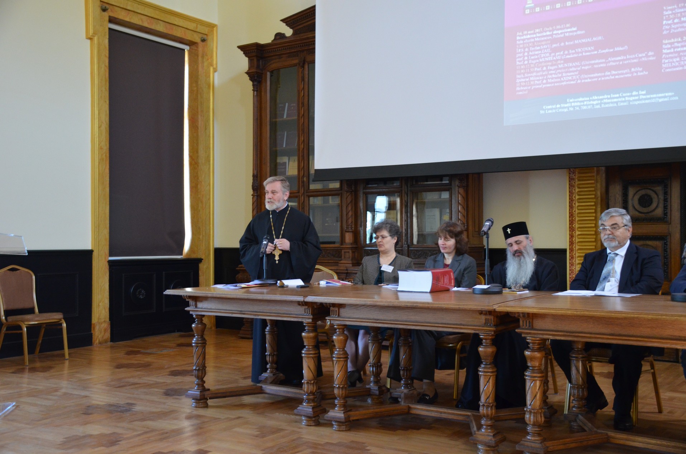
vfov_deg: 34.1
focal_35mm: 39
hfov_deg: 49.6
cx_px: 343
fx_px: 742
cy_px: 227
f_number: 3.8
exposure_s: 1/30
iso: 1600
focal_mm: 26
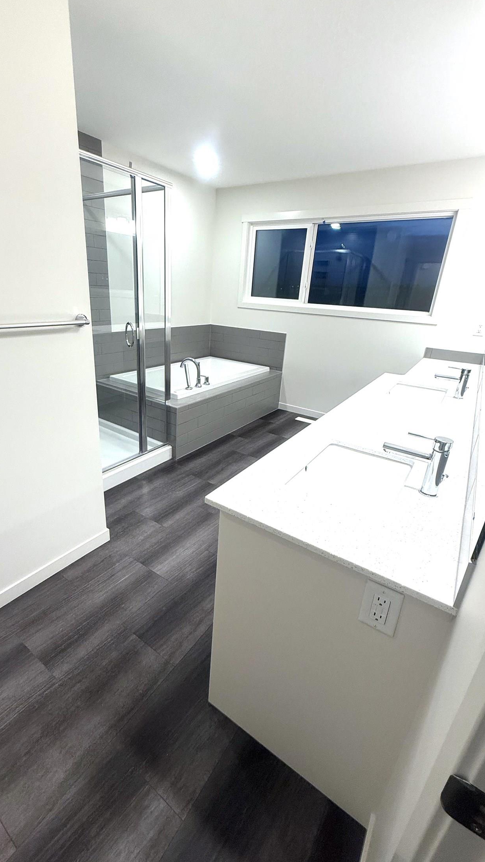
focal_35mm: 16
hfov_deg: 66.9
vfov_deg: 99.4
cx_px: 218
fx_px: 366
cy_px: 429
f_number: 2.2
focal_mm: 2.22
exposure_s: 1/120
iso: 200
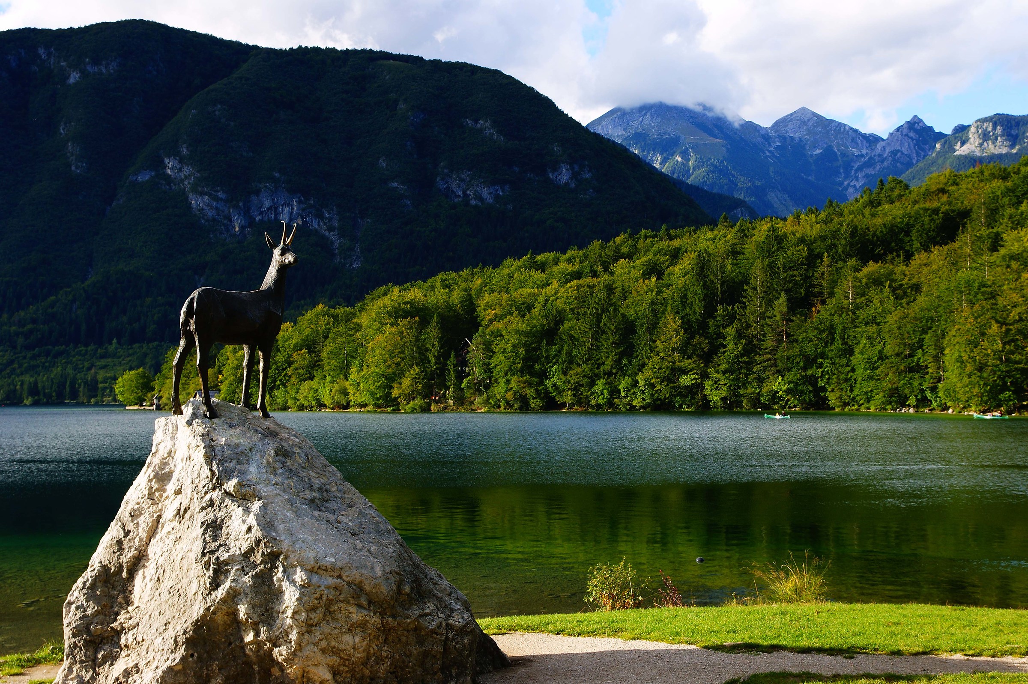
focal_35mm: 52
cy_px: 342
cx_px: 514
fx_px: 1498
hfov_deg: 37.9
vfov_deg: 25.7
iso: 100
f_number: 8
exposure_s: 1/100
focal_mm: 35
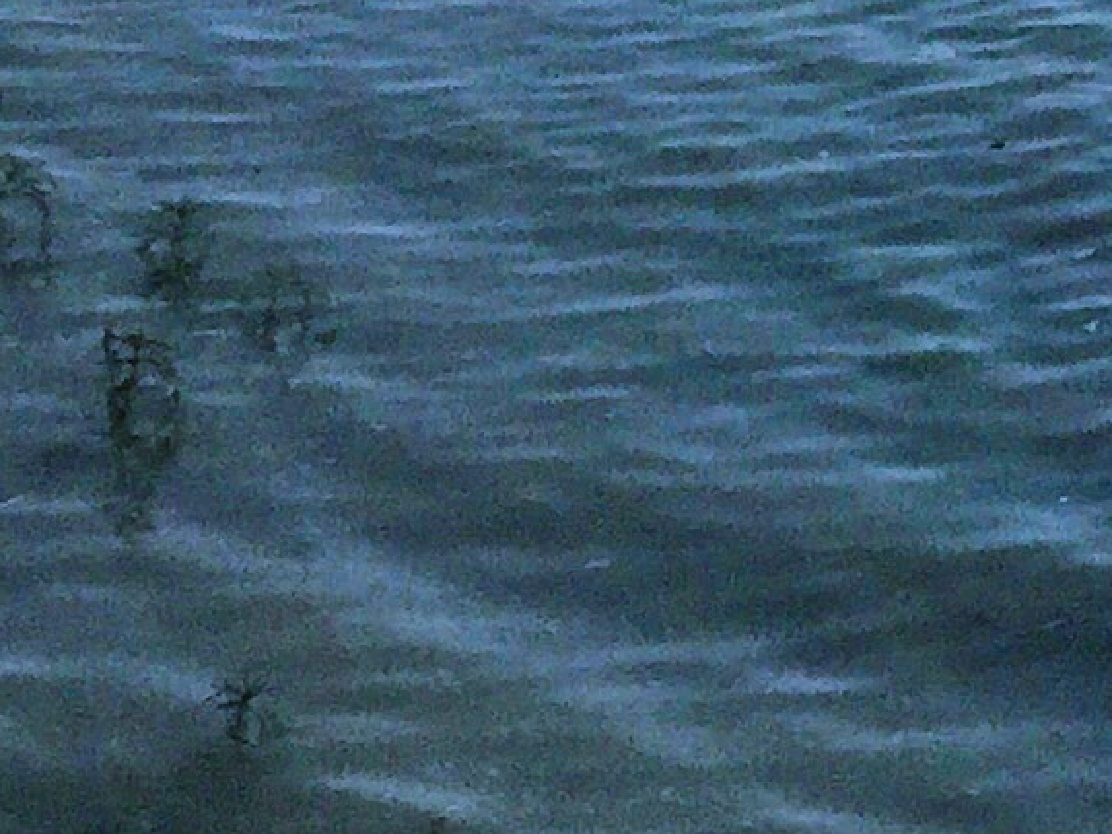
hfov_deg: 9.6
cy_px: -1186
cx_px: 2887
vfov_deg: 7.8
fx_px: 5686
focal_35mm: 177
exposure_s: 1/8197
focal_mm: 3.3
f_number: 2.4
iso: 25
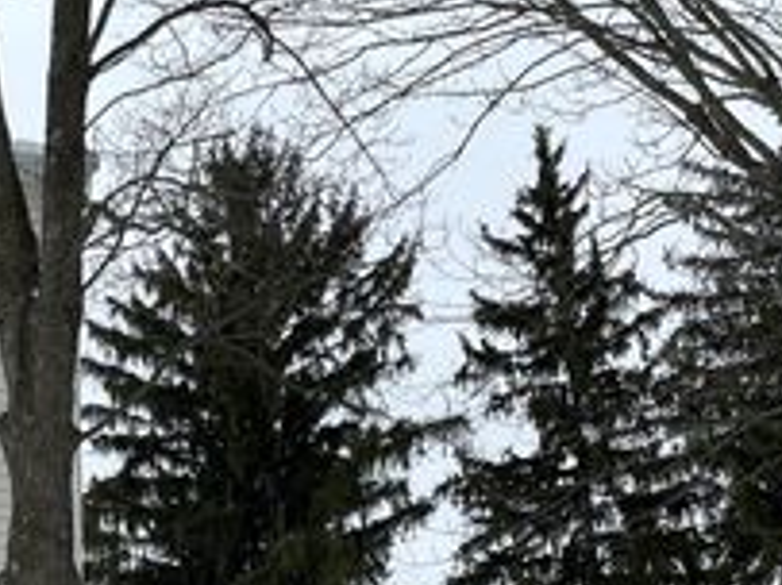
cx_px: 77
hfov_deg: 29.1
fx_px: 1445
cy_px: 675
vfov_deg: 21.5
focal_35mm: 64
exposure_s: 1/657
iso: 50
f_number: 1.6
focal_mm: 5.1
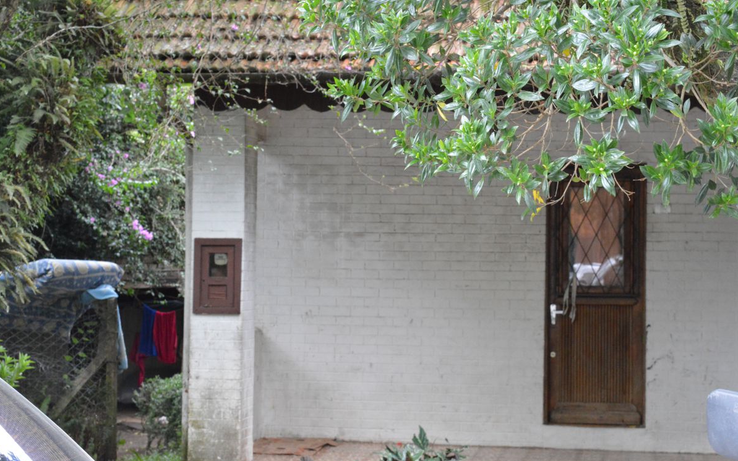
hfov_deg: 24.5
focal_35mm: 85
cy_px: 237
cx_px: 368
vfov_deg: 15.5
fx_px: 1700
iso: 3200
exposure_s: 1/160
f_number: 14
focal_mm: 55
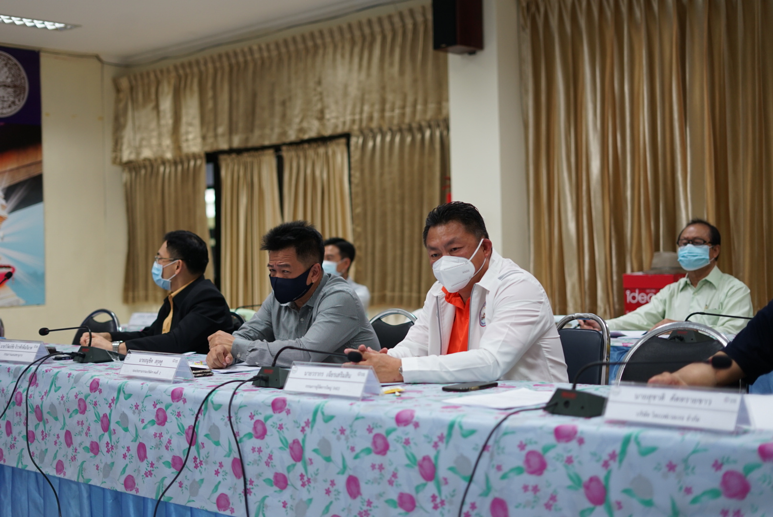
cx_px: 386
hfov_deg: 39.6
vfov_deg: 27.0
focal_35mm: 50
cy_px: 258
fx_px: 1074
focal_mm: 50
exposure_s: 1/160
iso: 400
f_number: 2
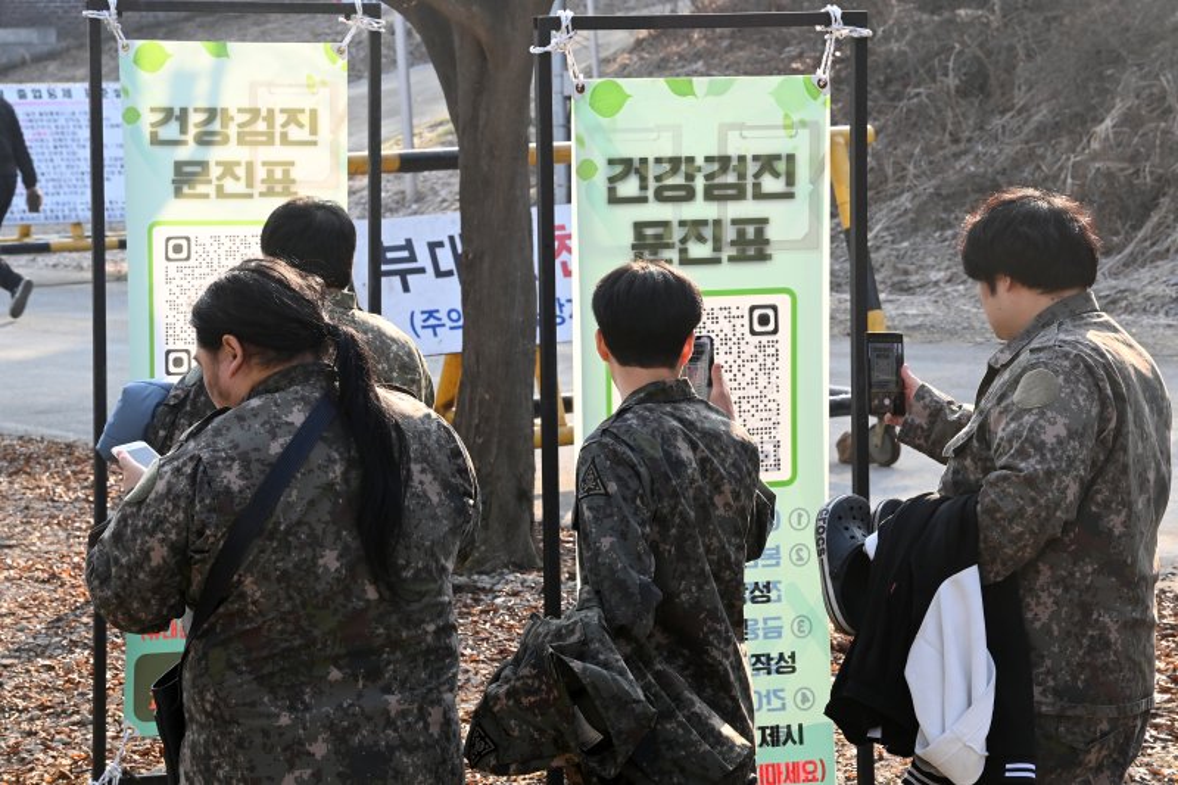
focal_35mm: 122
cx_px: 589
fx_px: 3991
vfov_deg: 11.2
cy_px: 392
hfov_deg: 16.8
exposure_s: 1/200
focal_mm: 122
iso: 1600
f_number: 14
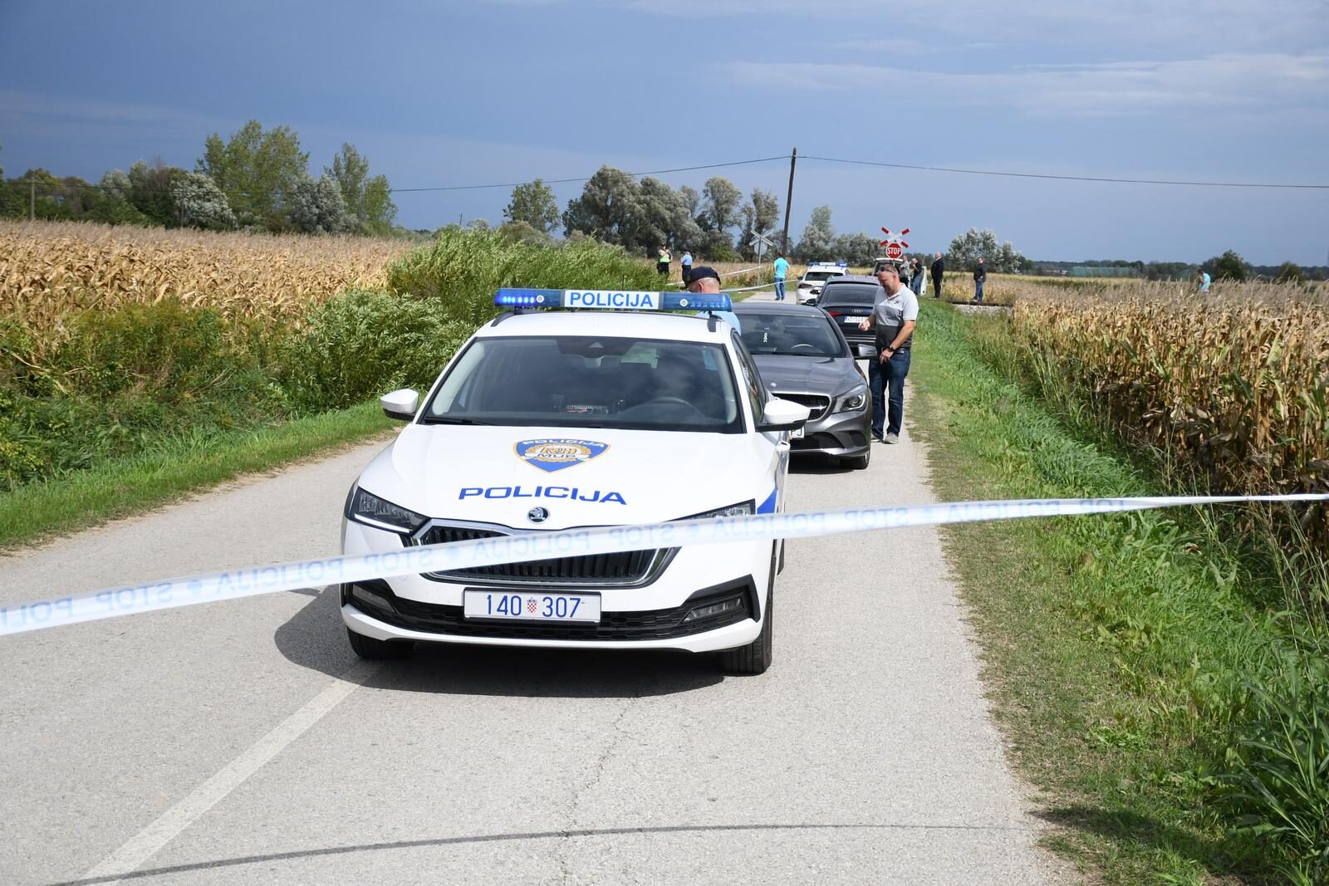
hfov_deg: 38.2
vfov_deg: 26.0
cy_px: 443
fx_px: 1920
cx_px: 664
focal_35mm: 52
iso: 500
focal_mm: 35
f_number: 4.2
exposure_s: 1/8000
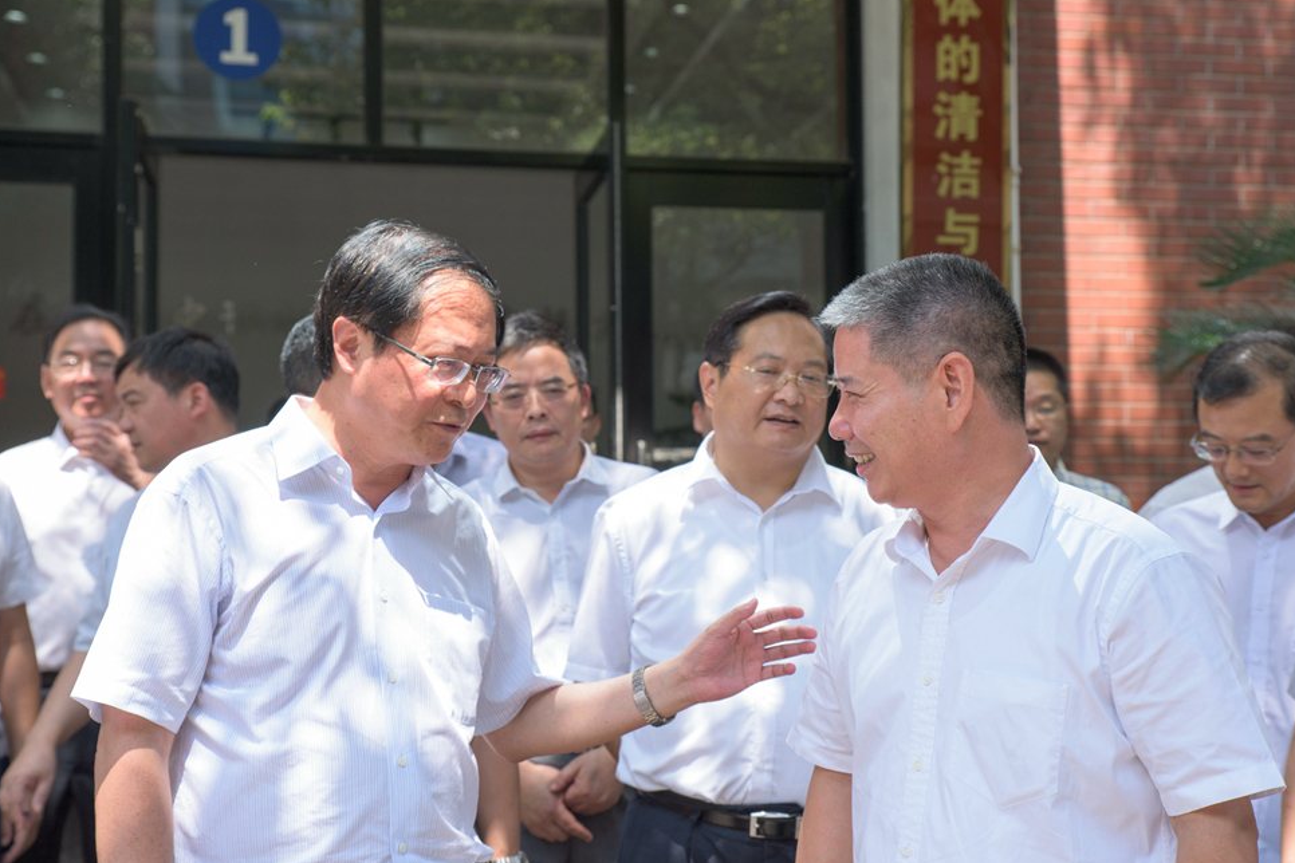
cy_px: 448
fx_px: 1906
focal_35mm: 53
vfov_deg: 25.5
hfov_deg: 37.5
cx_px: 677
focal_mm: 50
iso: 500
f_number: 5
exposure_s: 1/640
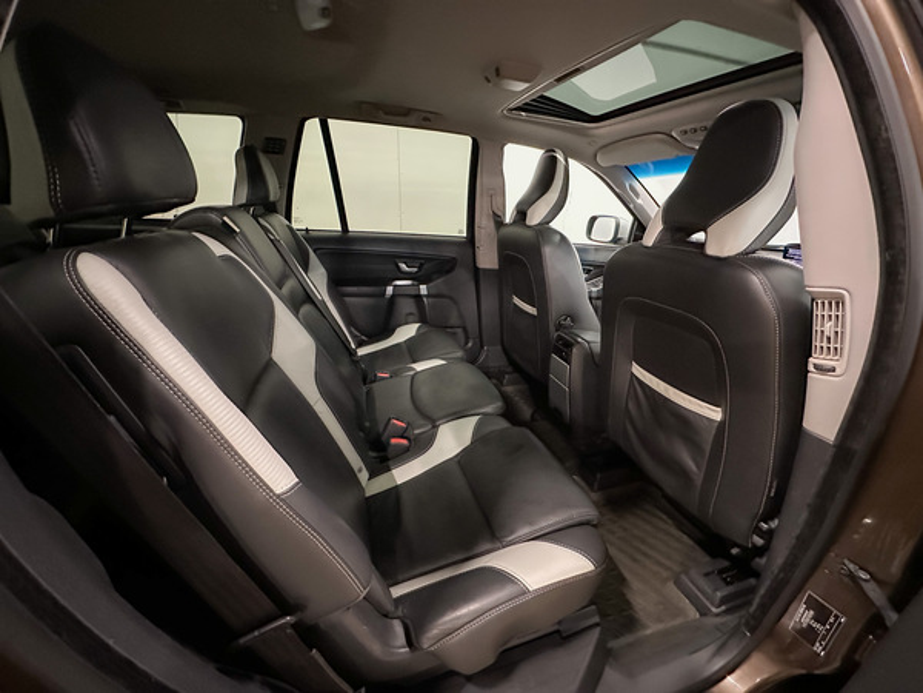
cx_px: 462
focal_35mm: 14
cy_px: 346
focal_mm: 2.22
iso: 1250
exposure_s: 1/25
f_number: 2.2
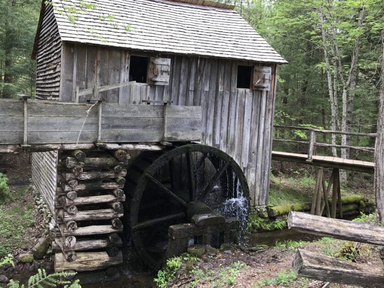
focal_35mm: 34
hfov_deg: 53.7
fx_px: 377
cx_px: 161
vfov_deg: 41.7
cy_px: 122
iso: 20
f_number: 1.8
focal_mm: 3.99
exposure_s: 1/231
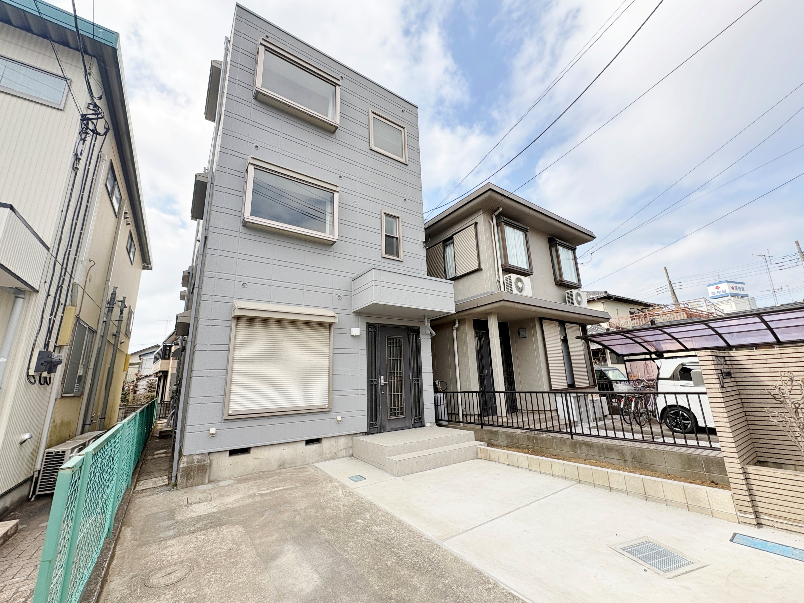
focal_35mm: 14
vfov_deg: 85.7
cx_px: 402
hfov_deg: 102.1
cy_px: 302
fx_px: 325
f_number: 2.2
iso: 40
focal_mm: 2.22
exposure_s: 1/687
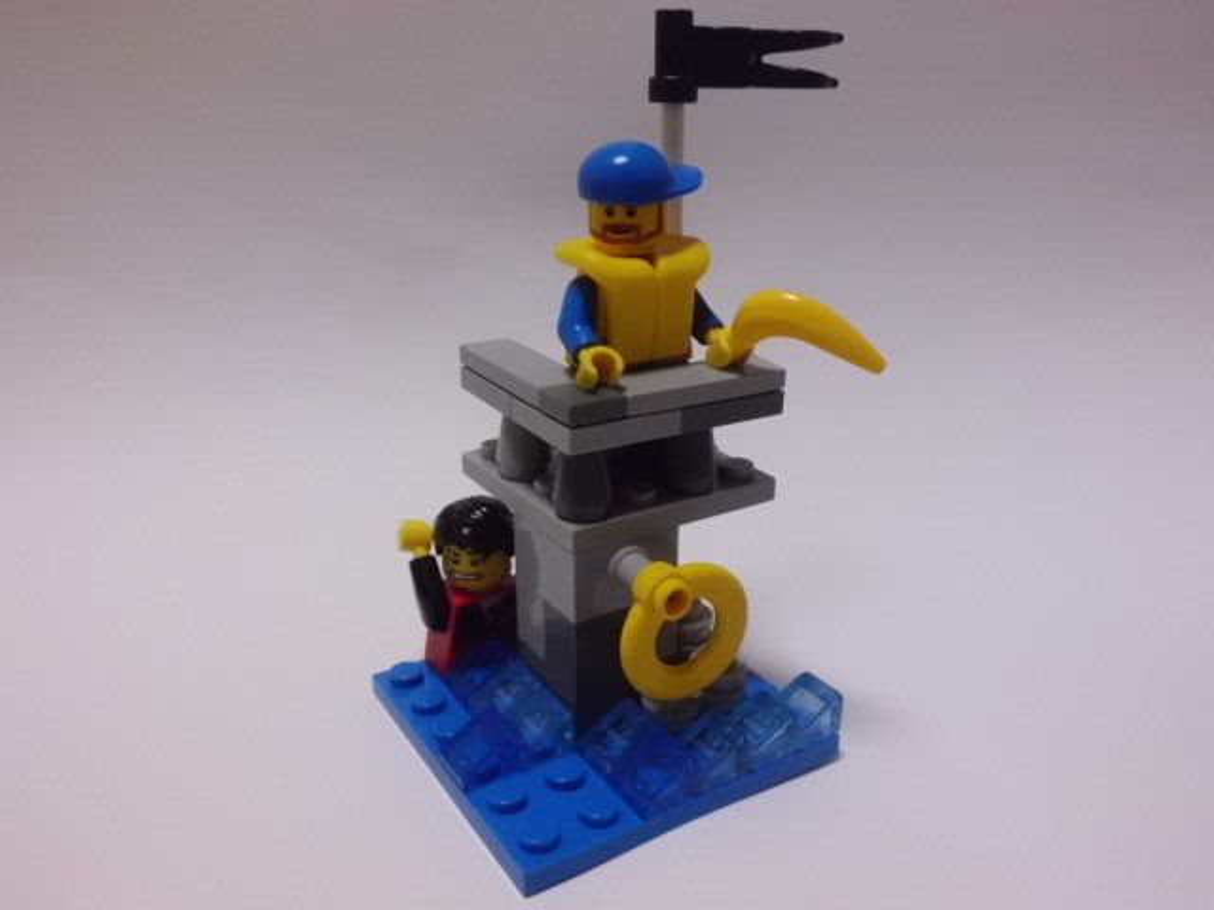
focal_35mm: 31
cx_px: 607
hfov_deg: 58.4
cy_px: 455
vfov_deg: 45.4
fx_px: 1087
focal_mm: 5.5
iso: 400
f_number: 2.9
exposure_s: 1/60
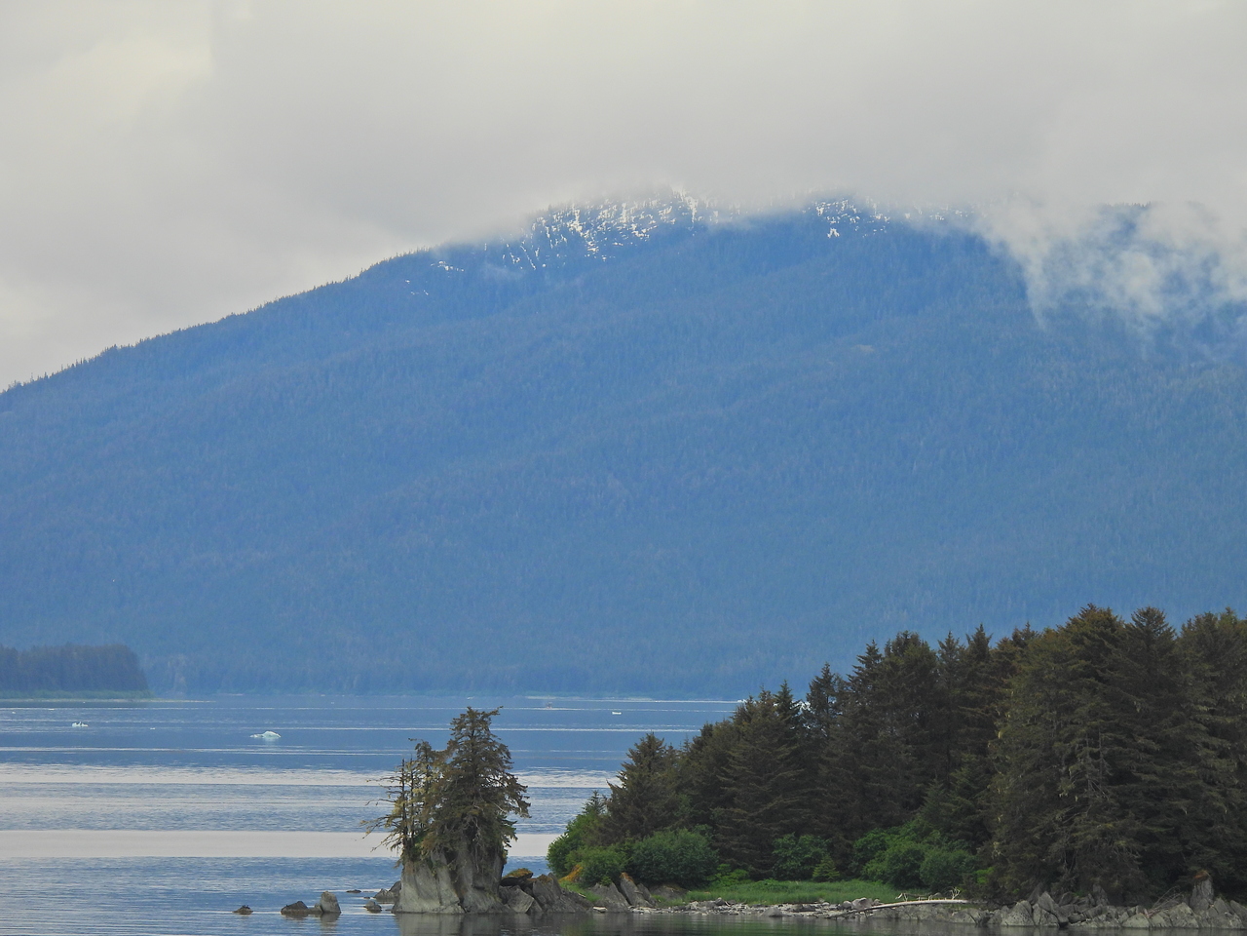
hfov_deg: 5.7
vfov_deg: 4.2
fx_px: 12608
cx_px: 624
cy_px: 468
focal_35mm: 350
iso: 100
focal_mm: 62.5
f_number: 5
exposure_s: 1/320
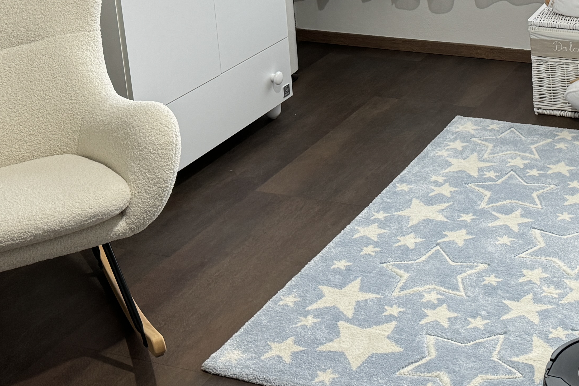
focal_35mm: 65
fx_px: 1045
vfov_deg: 20.5
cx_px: 511
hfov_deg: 29.8
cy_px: 36
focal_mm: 6.76
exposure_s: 1/84
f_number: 1.78
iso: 200
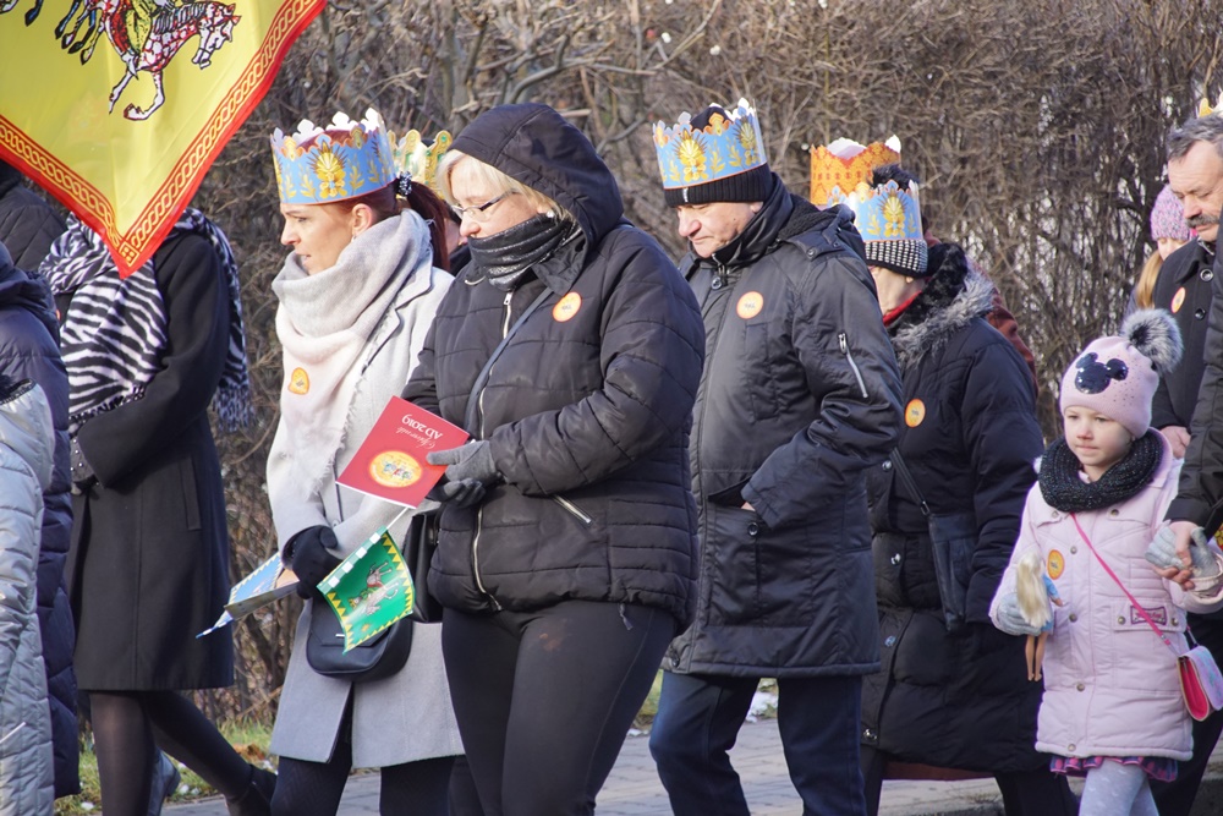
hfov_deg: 10.2
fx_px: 6880
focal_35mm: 202
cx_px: 612
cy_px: 408
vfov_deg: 6.8
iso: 640
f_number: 5.6
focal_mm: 135
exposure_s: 1/250
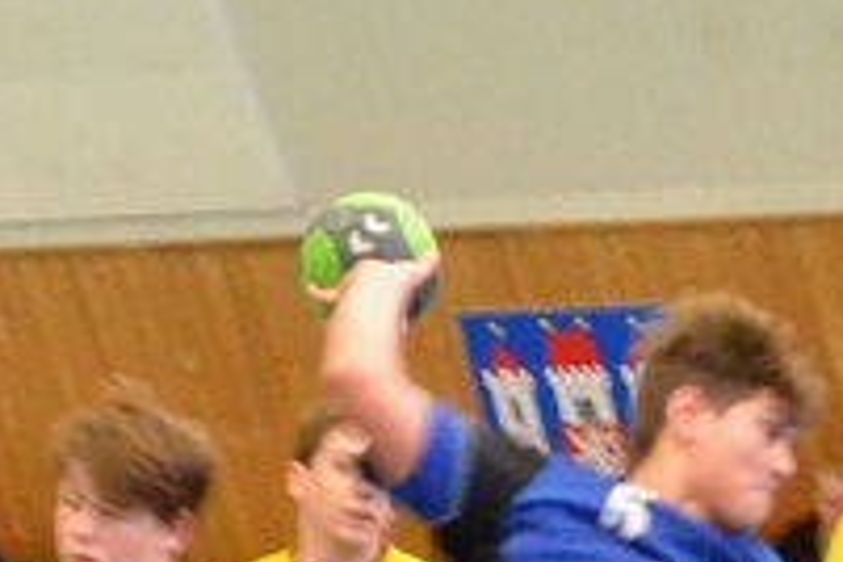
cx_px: 898
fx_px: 6697
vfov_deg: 4.7
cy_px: 1095
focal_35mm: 286
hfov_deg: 7.2
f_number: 5.6
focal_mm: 32
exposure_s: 1/125
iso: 4500
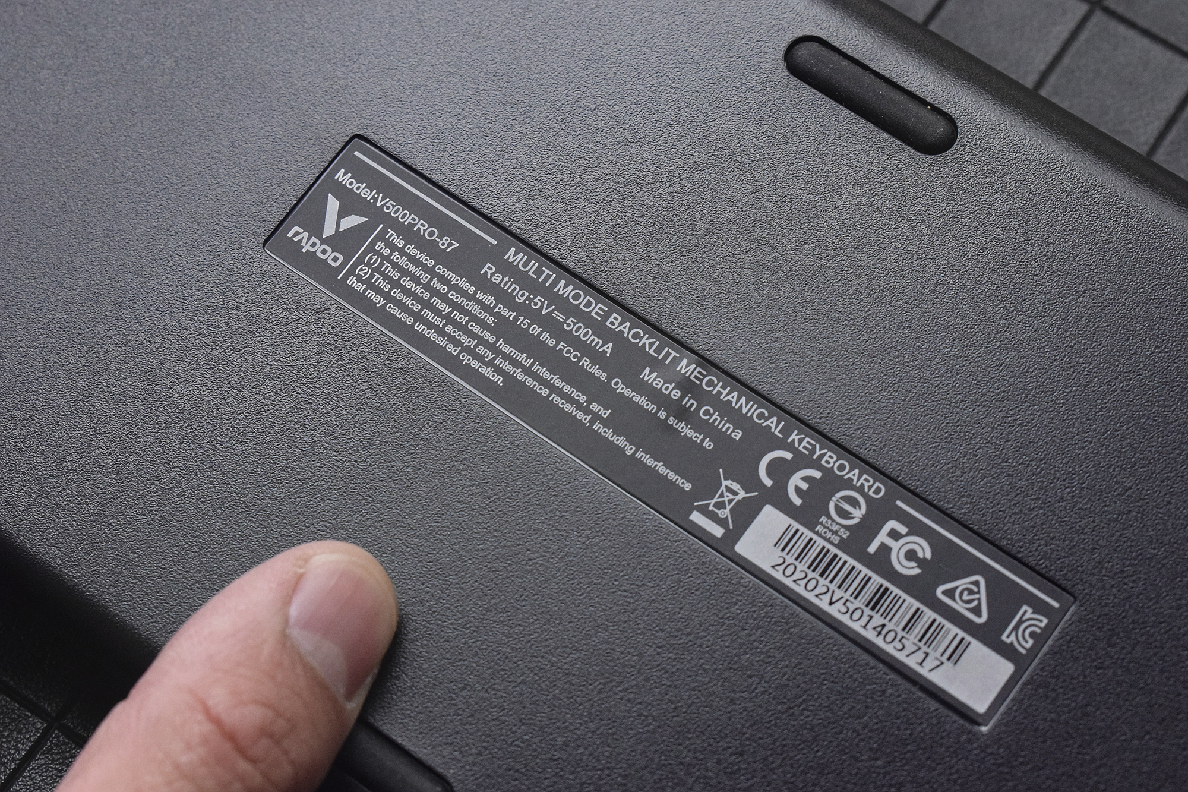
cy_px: 396
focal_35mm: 82
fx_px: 2722
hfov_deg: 24.6
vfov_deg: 16.6
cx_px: 594
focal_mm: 55
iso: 3200
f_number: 9
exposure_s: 1/320
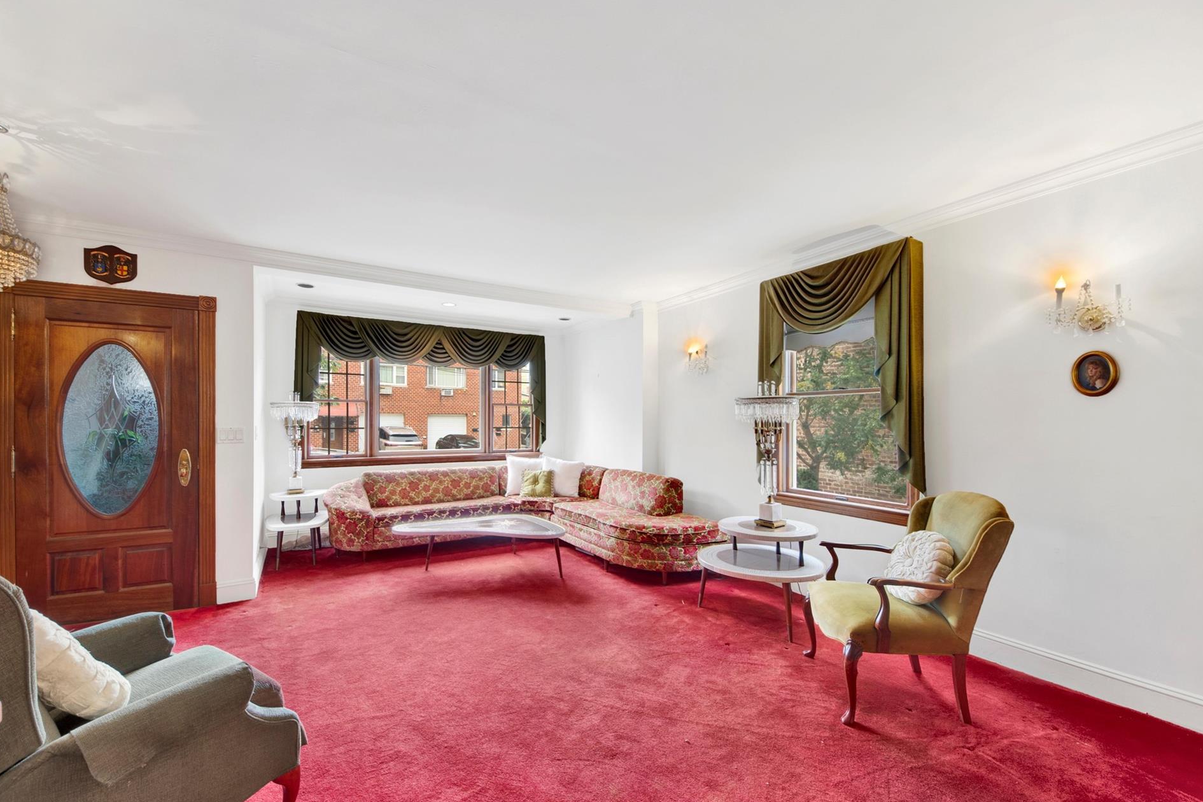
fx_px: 434
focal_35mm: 13
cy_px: 413
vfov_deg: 85.4
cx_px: 575
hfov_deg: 108.3
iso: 100
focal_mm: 8
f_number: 8
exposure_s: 1/3.33
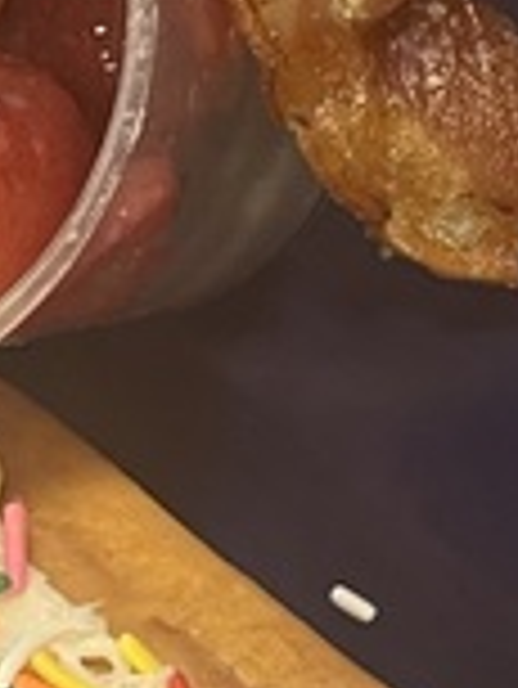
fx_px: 3467
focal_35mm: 174
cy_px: 306
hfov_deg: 8.2
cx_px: 977
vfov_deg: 11.4
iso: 200
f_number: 1.6
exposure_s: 1/60
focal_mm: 5.1
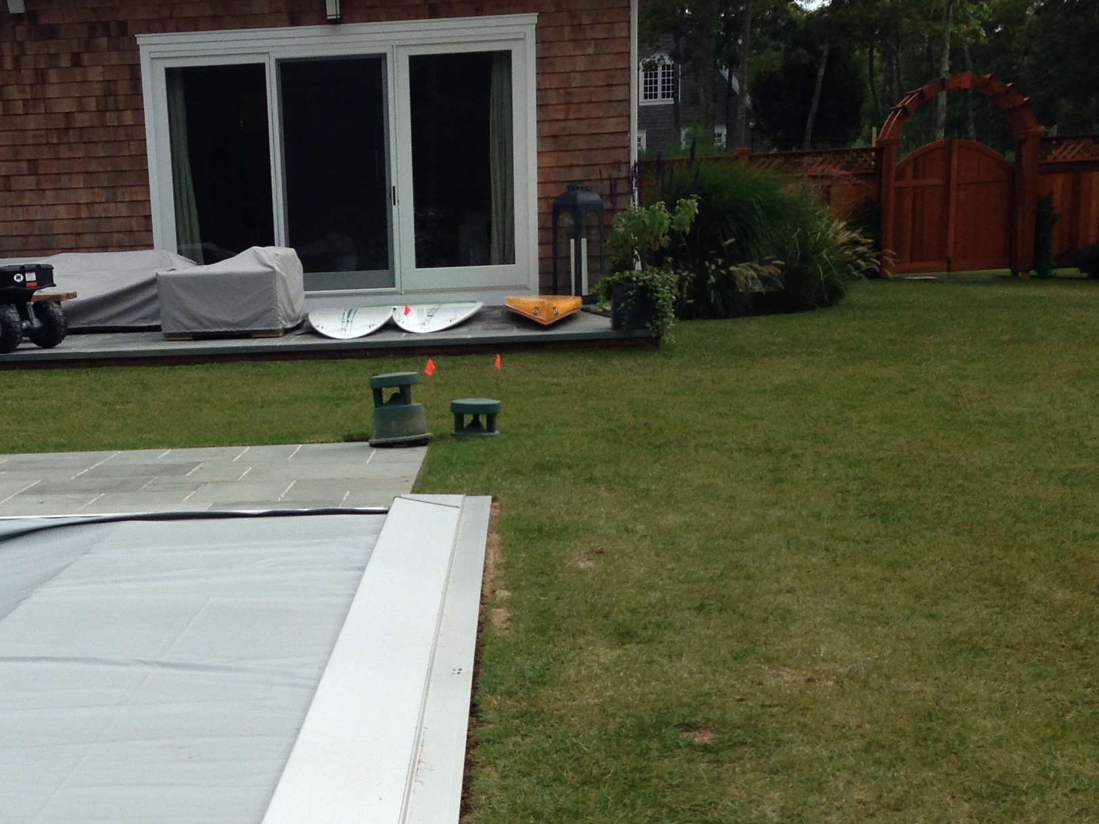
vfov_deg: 21.7
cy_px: 751
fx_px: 2095
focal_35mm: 66
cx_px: 346
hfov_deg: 29.1
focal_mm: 4.12
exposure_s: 1/1106
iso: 64
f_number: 2.4
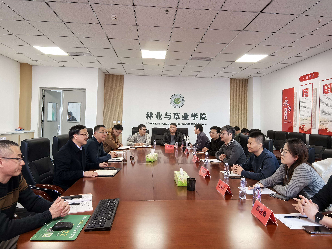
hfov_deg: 79.0
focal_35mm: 21
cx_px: 166
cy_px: 124
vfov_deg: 63.4
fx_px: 201
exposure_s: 1/50
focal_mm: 1.95
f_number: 2.2
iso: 250
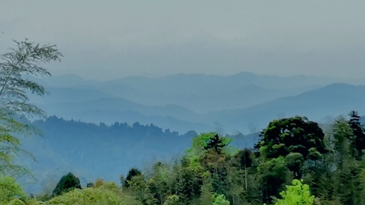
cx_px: 183
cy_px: 96
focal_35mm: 173
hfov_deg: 12.4
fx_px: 1674
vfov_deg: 7.0
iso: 50
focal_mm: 3.95
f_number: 1.6
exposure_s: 1/1018
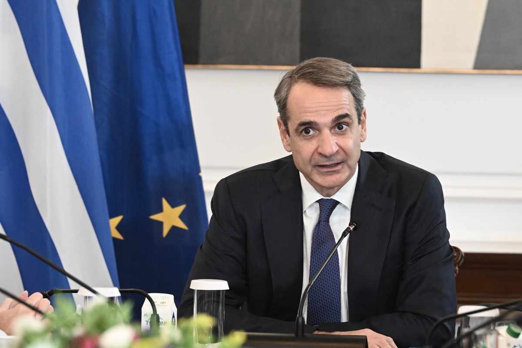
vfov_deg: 4.6
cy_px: 174
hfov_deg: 6.9
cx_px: 261
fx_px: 4350
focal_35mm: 300
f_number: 5
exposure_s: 1/400
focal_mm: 200
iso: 6400
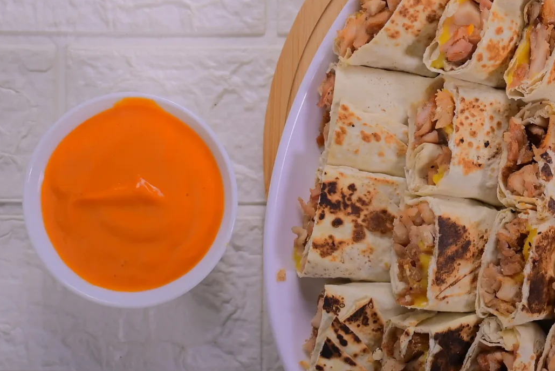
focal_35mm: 112
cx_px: 547
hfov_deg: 17.8
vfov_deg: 12.2
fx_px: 1727
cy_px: 45
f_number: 4
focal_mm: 45
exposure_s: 1/200
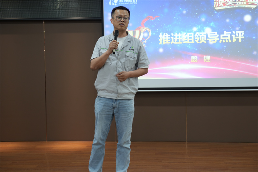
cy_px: 86
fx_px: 408
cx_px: 129
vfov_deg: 23.8
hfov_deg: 35.1
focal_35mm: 57
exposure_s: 1/60
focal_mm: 57
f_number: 4
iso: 400
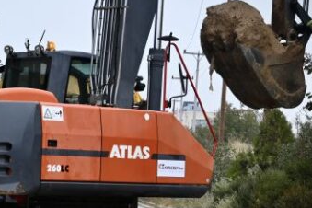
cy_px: 211
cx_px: 83
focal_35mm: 170
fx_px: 1473
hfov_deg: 12.1
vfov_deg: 8.0
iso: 220
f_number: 4.5
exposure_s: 1/250
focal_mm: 50
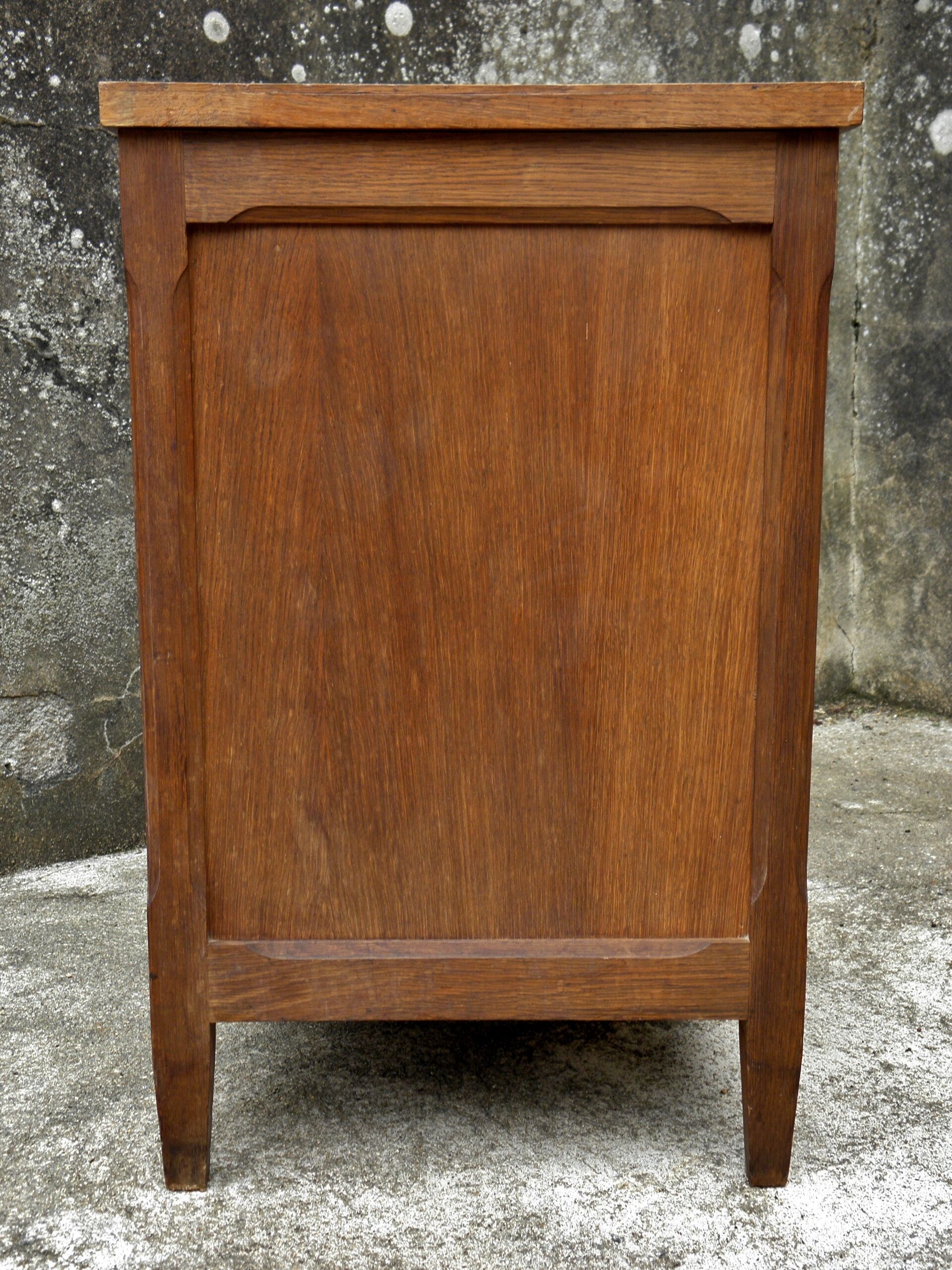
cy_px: 635
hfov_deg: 30.9
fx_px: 1723
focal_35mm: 47
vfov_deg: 40.4
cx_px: 476
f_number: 3.9
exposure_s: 1/40
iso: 125
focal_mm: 8.6
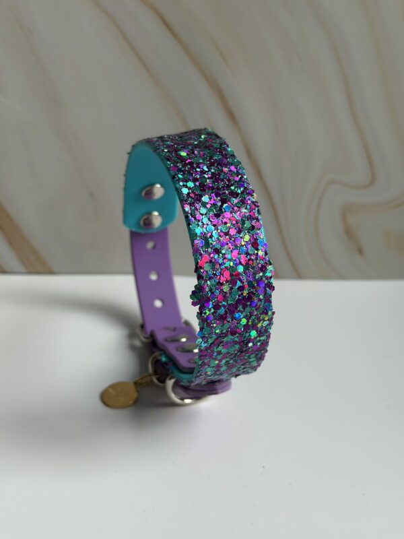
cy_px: 270
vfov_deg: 39.7
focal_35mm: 48
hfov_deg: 30.3
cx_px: 202
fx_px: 747
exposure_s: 1/216
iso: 80
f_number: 1.78
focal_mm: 6.86
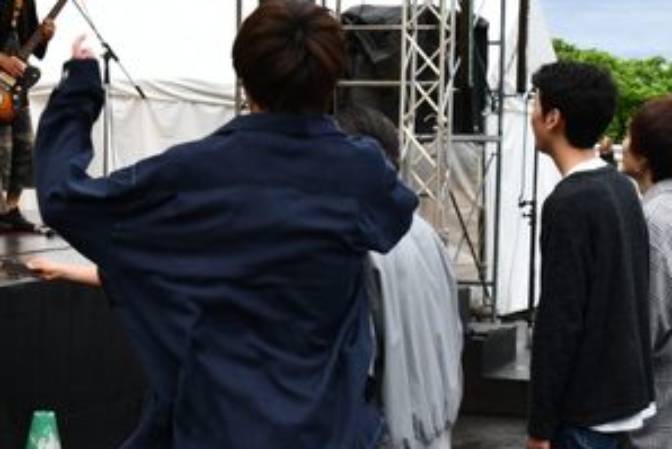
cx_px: 431
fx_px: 1587
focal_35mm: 85
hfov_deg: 23.8
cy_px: 185
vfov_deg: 16.1
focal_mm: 22
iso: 400
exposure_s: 1/250
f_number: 5
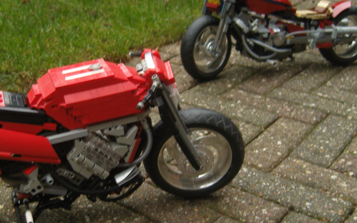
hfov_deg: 36.4
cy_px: 120
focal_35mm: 55
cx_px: 110
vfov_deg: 23.6
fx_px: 535
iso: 200
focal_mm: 7.3
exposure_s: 1/8
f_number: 2.8
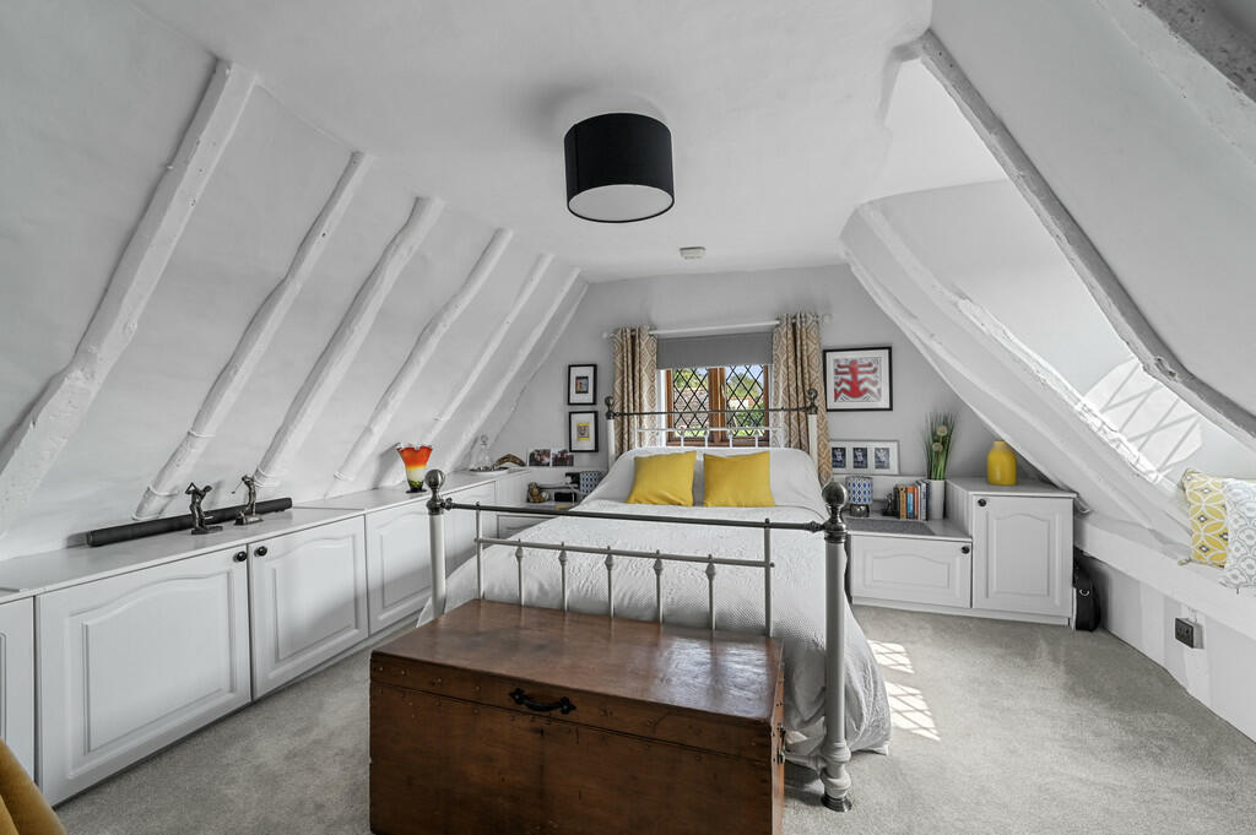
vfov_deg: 81.1
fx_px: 488
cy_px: 418
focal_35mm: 14
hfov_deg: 104.3
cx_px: 628
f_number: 8
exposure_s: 1/10
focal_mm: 14
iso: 400
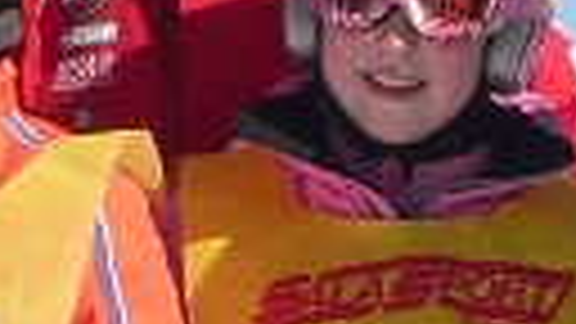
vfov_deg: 3.7
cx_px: 598
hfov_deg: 6.5
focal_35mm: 330
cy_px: 513
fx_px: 5040
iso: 100
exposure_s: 1/250
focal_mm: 6.2
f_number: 9
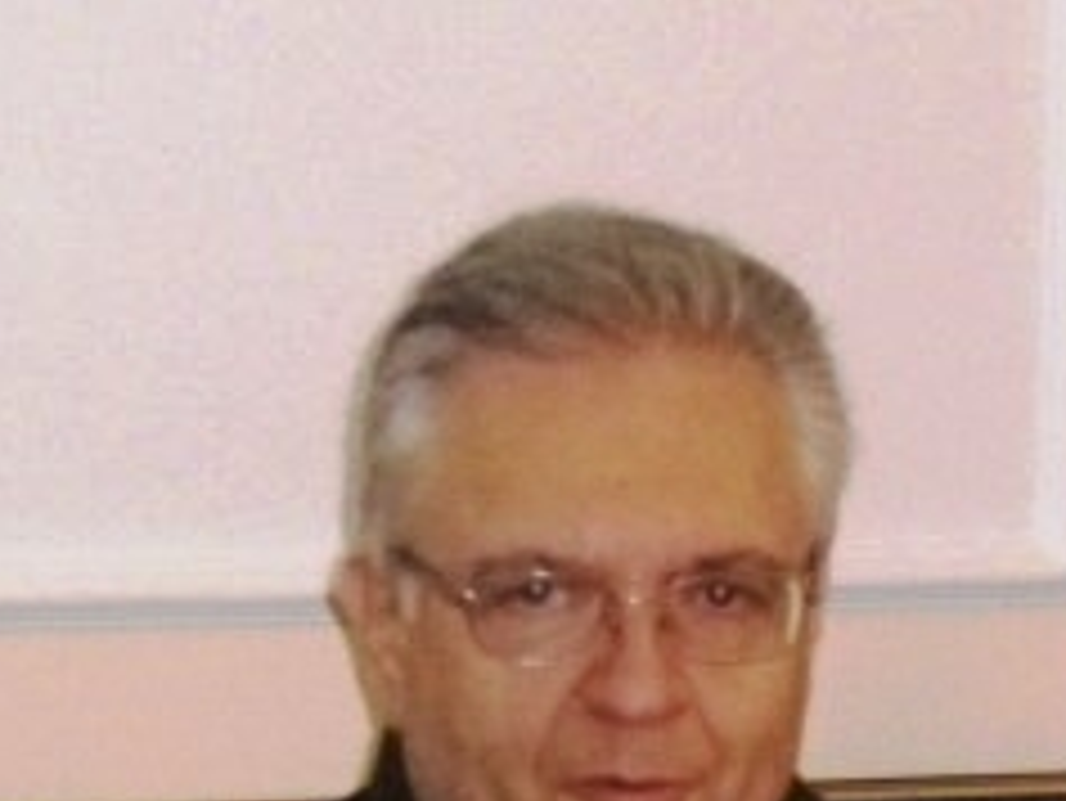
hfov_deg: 6.4
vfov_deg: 4.8
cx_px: 1187
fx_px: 9520
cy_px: 1008
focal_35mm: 309
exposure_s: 1/80
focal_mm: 21.6
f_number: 5.5
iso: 800
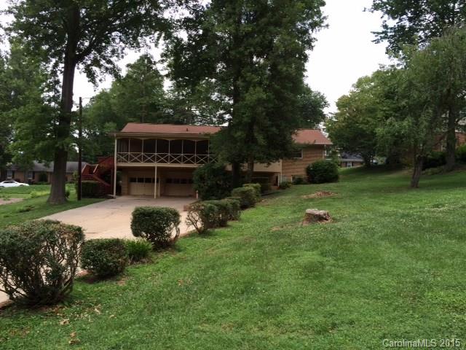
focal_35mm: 29
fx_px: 390
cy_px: 175
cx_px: 233
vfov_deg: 48.2
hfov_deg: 61.7
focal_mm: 4.15
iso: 32
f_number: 2.2
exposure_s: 1/838
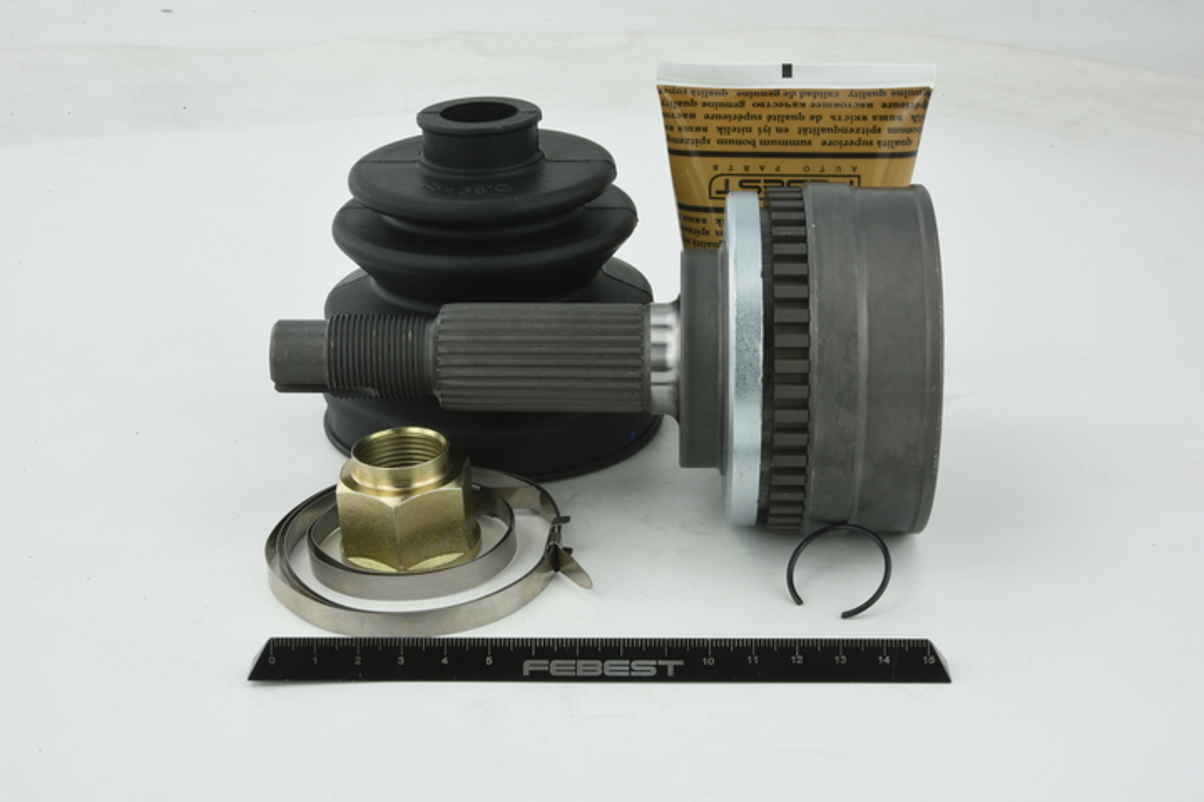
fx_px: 2007
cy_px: 401
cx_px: 602
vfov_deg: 22.6
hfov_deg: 33.4
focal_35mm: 60
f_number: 29
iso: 64
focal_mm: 60
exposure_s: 1/2.5
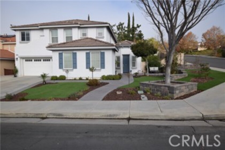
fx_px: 141
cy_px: 75
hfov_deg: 77.3
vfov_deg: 56.1
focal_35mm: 22
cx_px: 112
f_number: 8
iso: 200
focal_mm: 15
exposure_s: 1/500
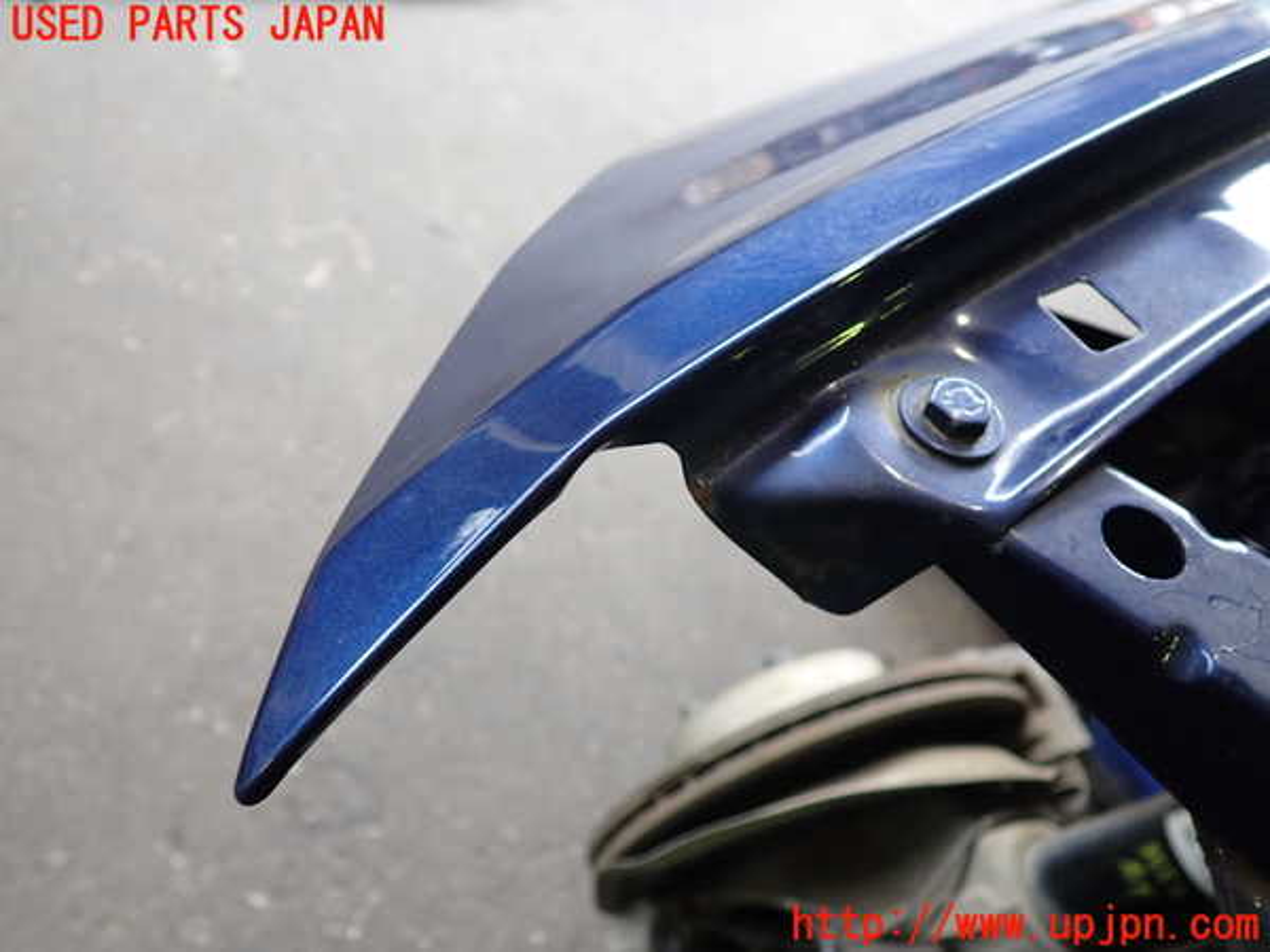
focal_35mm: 30
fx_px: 1101
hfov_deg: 60.0
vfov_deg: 46.8
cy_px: 476
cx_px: 635
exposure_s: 1/60
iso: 200
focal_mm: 5.4
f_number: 2.3
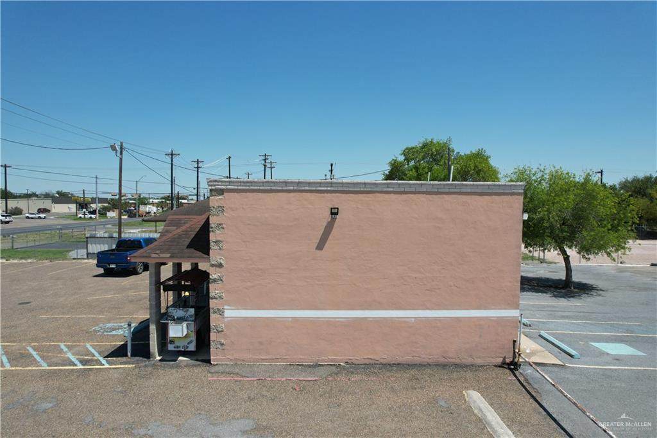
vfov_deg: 57.2
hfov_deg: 78.6
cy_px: 219
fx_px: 401
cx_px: 328
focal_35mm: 22
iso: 100
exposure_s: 1/2500
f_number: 2.8
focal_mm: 8.38
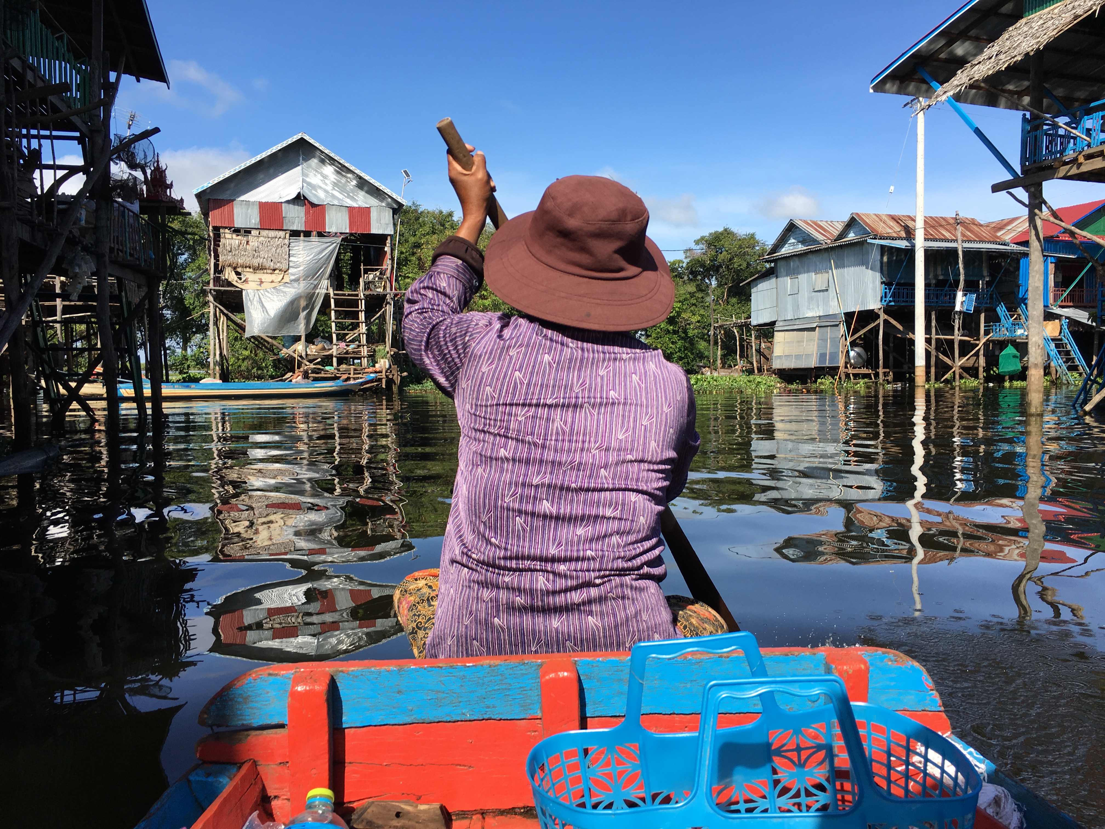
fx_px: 926
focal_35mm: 29
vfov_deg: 48.2
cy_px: 414
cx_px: 552
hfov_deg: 61.7
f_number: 2.2
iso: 25
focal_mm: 4.15
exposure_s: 1/1148
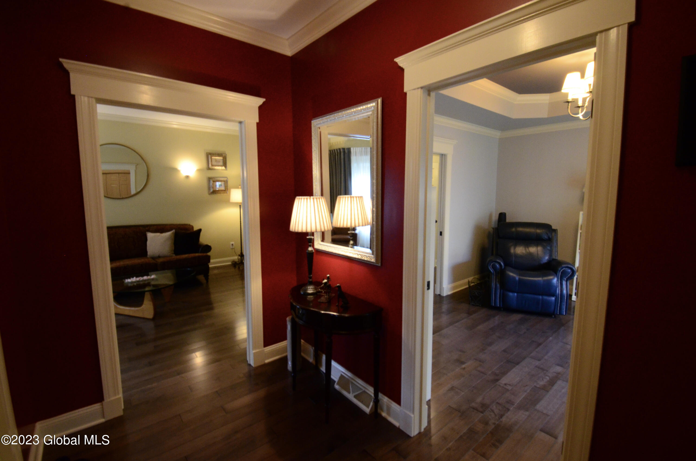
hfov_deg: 100.5
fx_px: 289
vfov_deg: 77.1
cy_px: 230
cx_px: 348
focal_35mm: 15
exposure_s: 1/10
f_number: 11
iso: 2000
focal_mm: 10
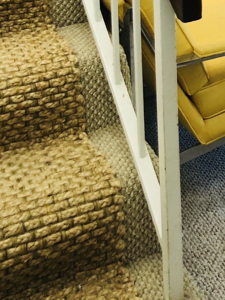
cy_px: -117
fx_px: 693
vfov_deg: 21.4
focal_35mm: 80
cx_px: 266
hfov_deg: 17.6
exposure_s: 1/30
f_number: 1.8
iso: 32
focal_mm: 4
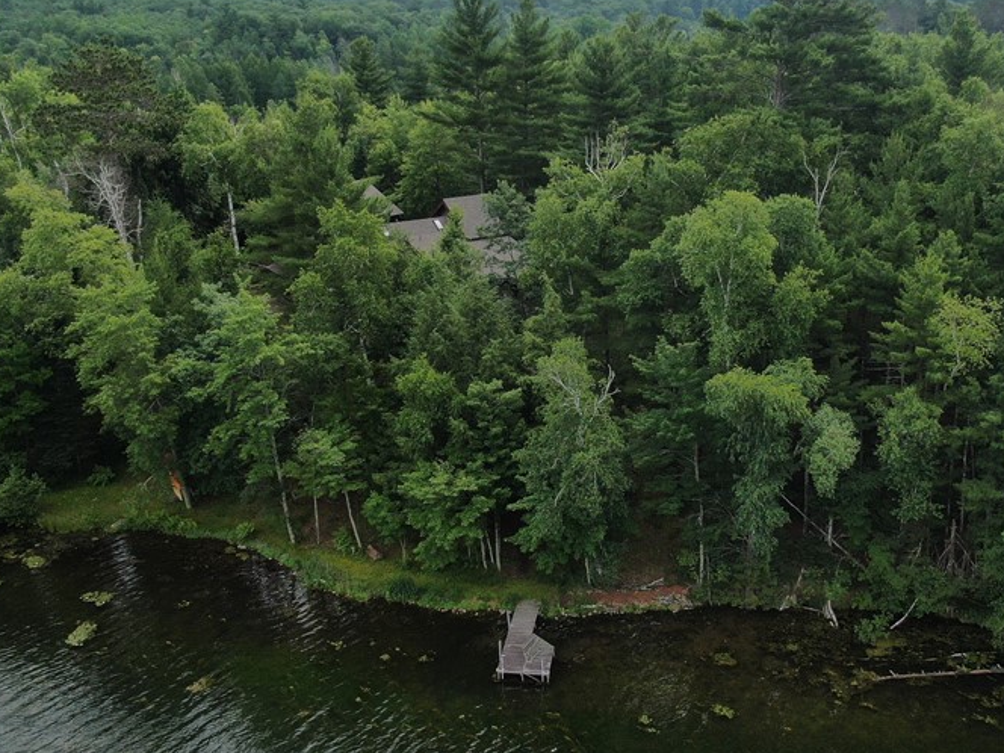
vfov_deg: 38.6
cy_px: 346
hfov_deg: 50.1
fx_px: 1073
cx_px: 513
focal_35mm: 37
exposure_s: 1/800
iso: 100
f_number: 2.8
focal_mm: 4.39
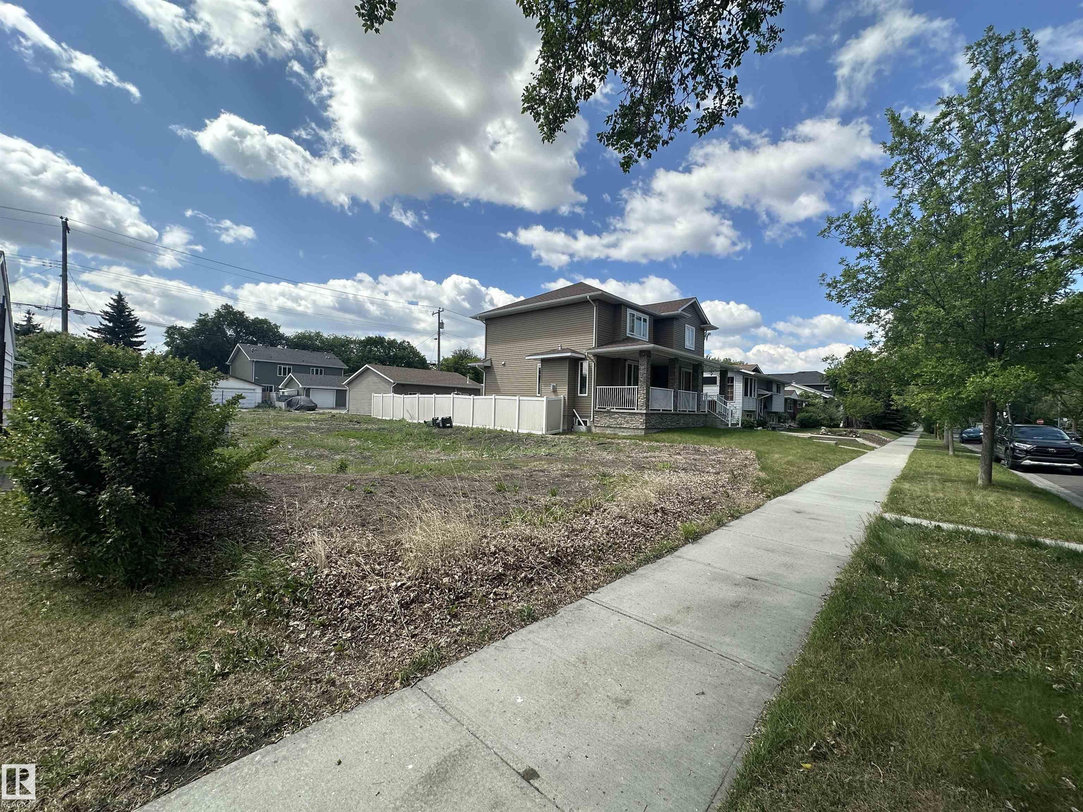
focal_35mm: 14
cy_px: 406
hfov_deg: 102.1
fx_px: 438
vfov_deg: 85.7
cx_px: 542
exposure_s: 1/1916
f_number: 2.2
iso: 40
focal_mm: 2.22
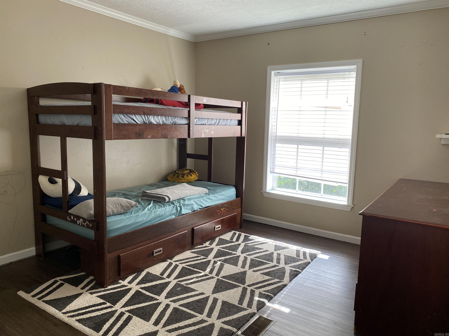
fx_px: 337
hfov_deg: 67.3
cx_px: 224
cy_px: 168
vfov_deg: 53.1
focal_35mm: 26
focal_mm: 4.25
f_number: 1.8
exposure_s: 1/122
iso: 100
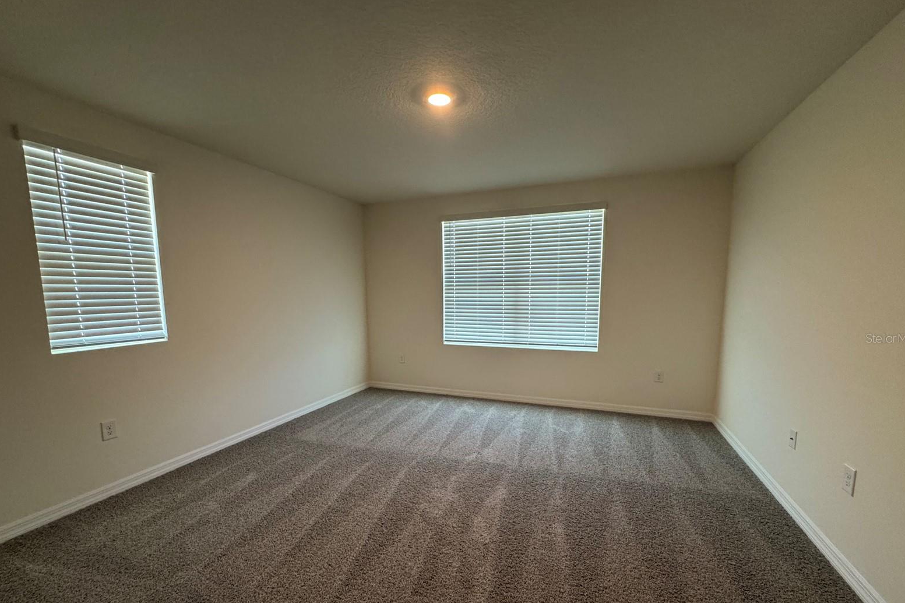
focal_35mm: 15
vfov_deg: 77.0
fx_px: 377
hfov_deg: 100.4
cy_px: 338
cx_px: 455
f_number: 2.2
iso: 250
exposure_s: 1/120
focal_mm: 2.22
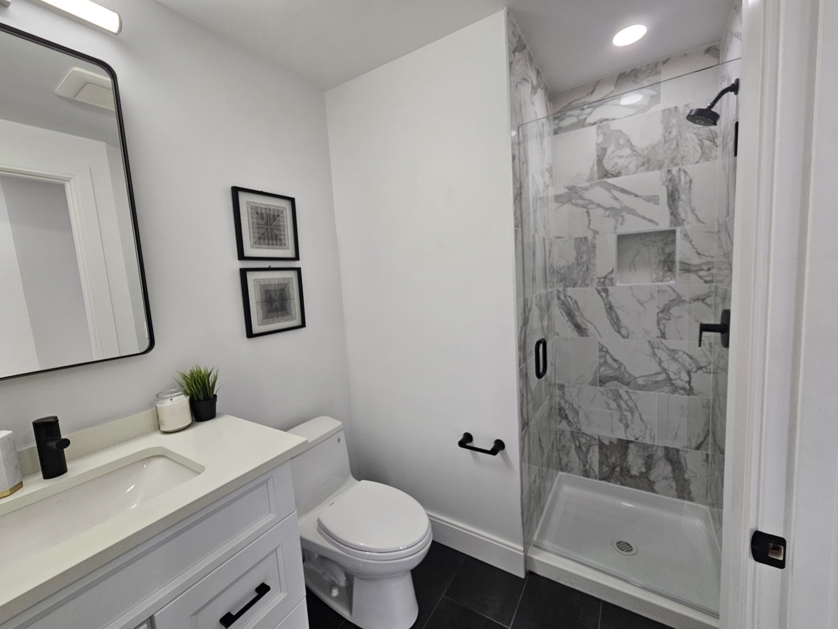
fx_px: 315
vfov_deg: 89.9
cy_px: 314
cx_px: 419
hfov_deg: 106.2
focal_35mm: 13
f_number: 2.2
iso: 80
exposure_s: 1/60
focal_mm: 2.2
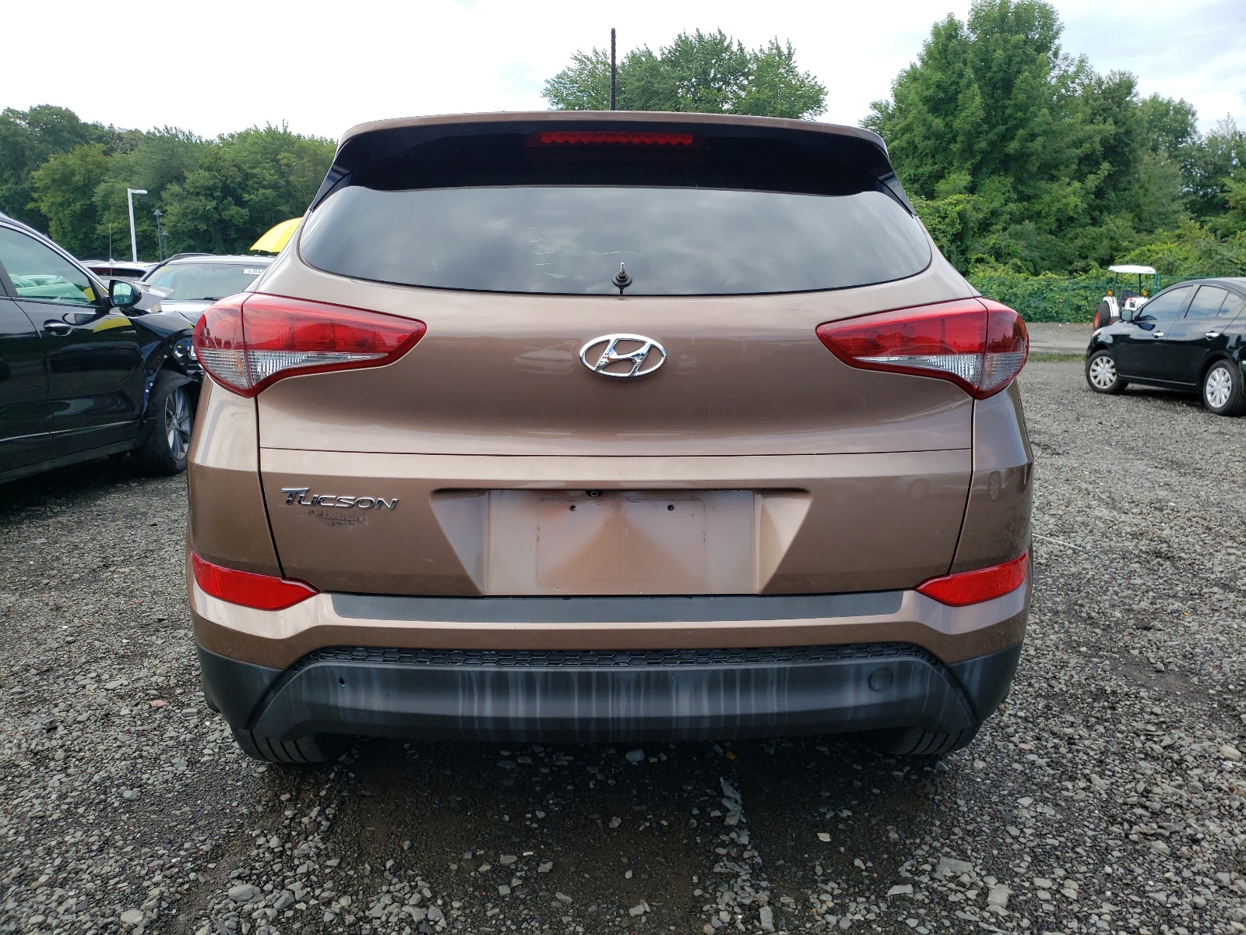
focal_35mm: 26
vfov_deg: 53.1
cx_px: 623
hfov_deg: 67.3
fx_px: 936
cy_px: 468
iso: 50
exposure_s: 1/1111
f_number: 1.5
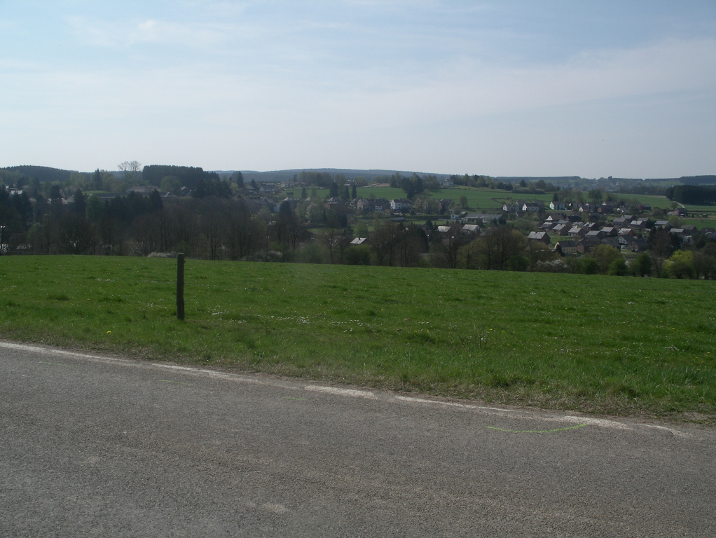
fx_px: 766
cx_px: 358
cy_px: 269
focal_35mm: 37
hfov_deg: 50.1
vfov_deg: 38.7
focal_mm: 7.8
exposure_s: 1/320
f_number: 7.2
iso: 80
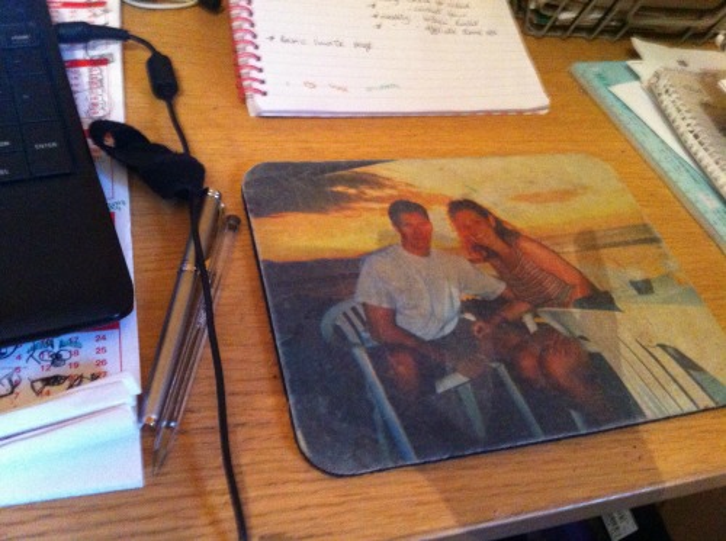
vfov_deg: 40.6
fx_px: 733
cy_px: 270
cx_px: 363
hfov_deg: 52.7
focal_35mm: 35
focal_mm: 3.85
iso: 800
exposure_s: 1/15
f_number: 2.8
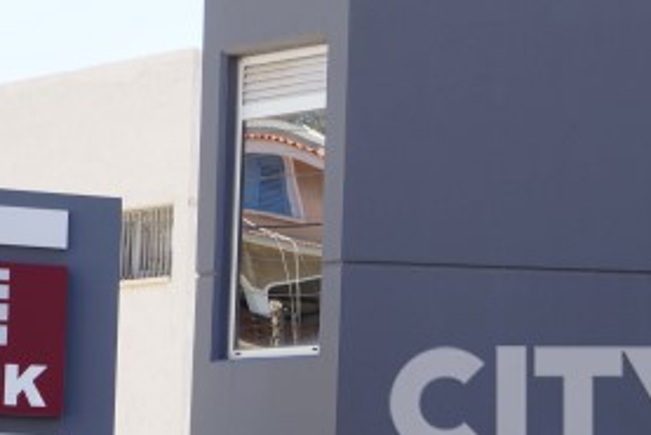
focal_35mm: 144
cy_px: 444
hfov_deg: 14.0
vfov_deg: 9.4
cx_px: 676
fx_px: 2611
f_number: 9
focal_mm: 37
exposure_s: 1/60
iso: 100
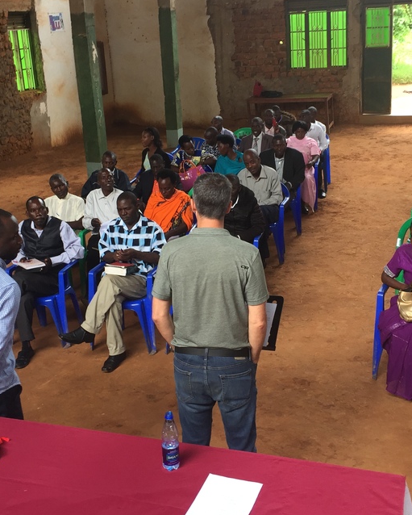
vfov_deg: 40.2
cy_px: 217
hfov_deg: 32.7
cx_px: 229
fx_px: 701
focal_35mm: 46
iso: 50
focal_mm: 4.15
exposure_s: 1/100
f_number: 2.2
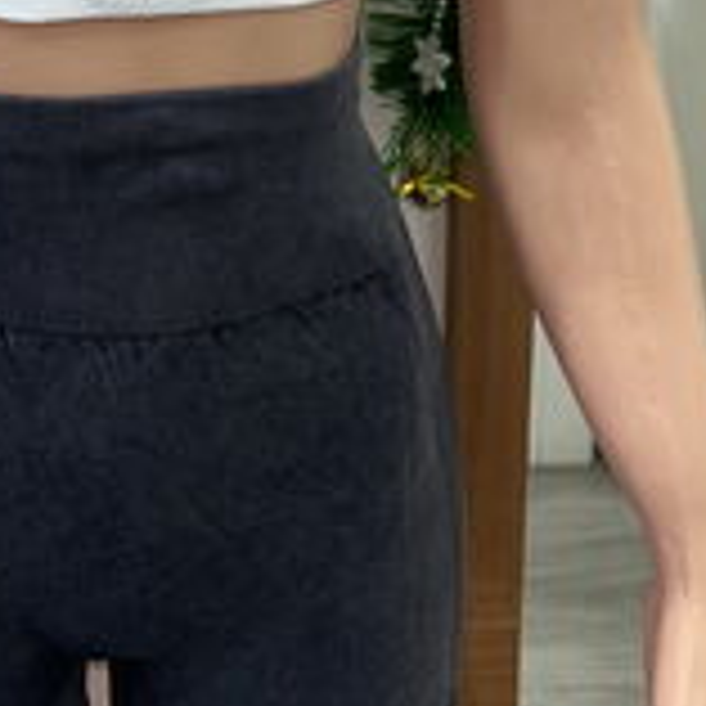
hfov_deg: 21.6
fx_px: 1800
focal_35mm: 78
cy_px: -74
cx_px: 45
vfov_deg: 21.1
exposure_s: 1/47
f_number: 1.6
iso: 50
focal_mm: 5.96
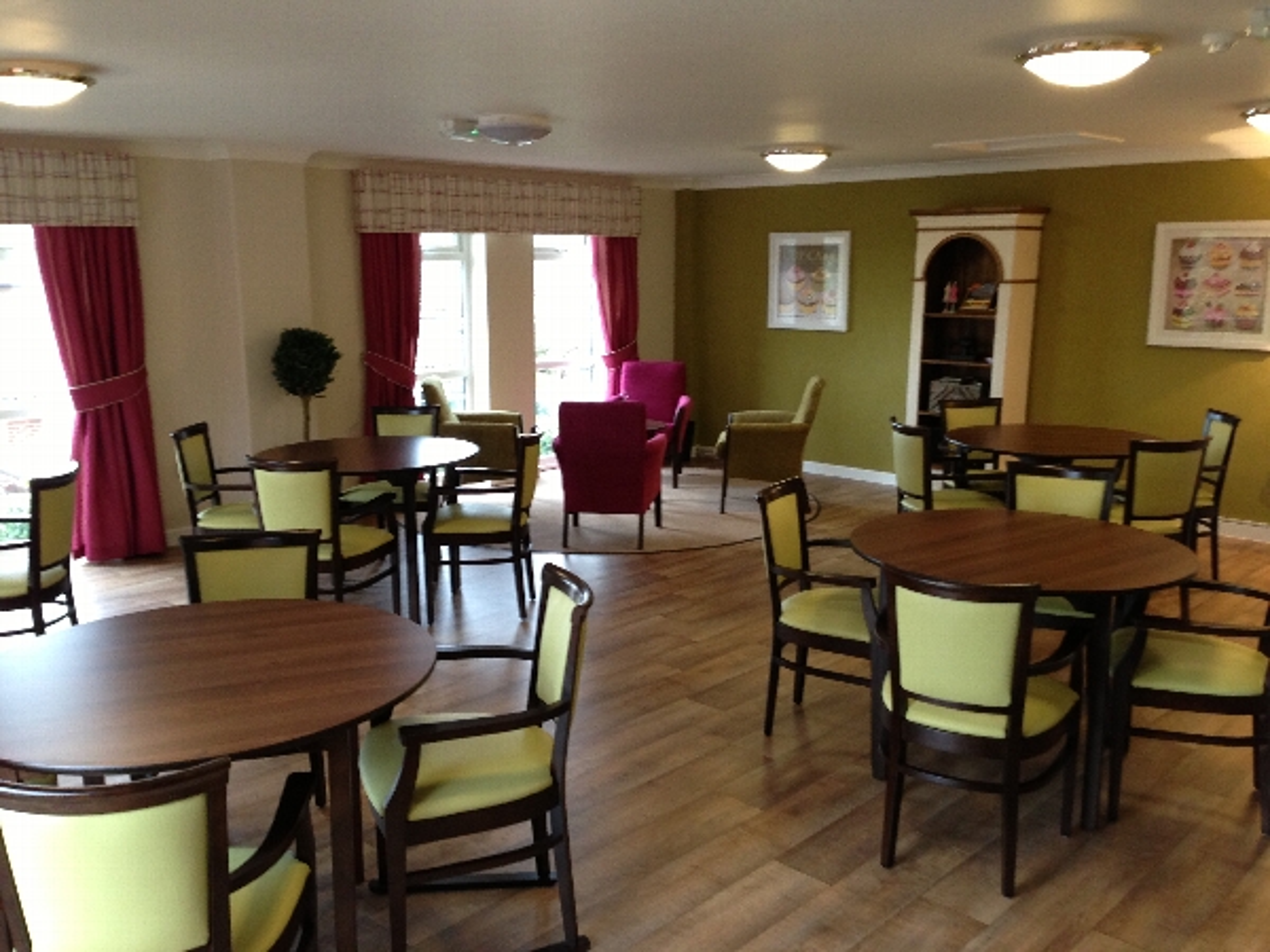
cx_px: 635
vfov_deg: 42.9
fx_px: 1211
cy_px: 476
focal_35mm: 33
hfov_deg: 55.4
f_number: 2.4
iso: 160
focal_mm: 4.13
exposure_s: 1/20
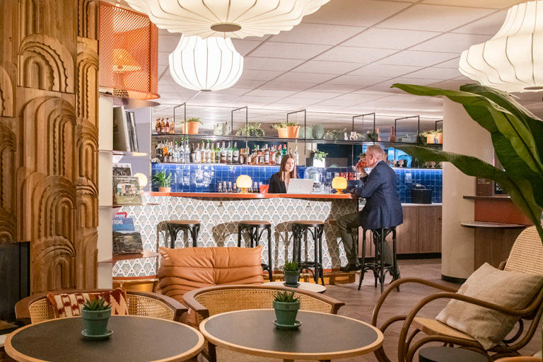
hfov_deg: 48.0
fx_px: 603
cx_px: 204
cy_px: 179
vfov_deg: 33.4
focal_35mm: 40
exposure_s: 1/60
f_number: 7.1
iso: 2500
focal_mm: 30
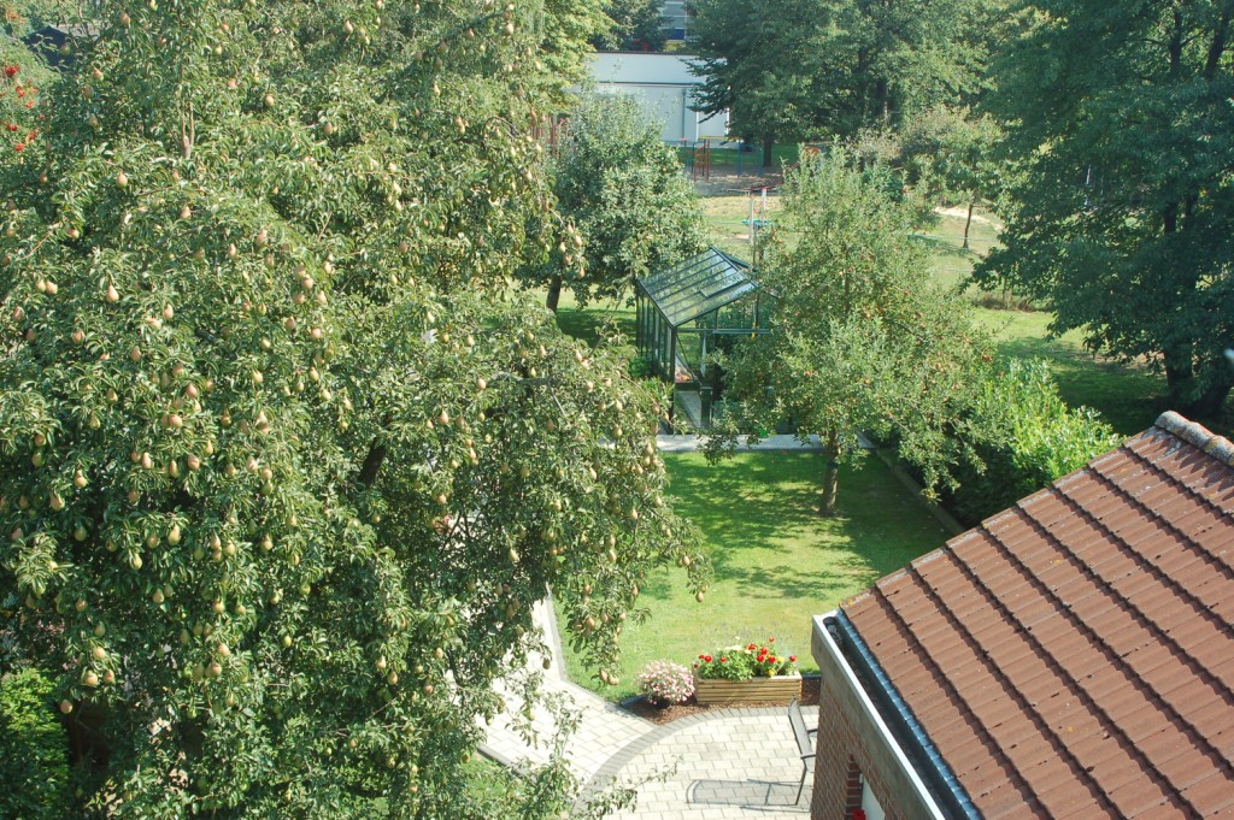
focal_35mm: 42
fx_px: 1438
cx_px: 617
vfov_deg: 31.8
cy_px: 410
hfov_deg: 46.4
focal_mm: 28
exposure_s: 1/160
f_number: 9
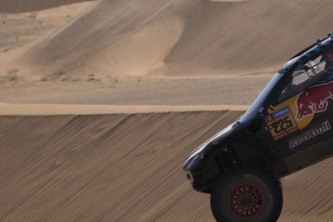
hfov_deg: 2.7
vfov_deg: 1.8
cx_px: 248
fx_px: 7116
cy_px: 75
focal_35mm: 769
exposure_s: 1/6400
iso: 640
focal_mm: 253
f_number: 5.6
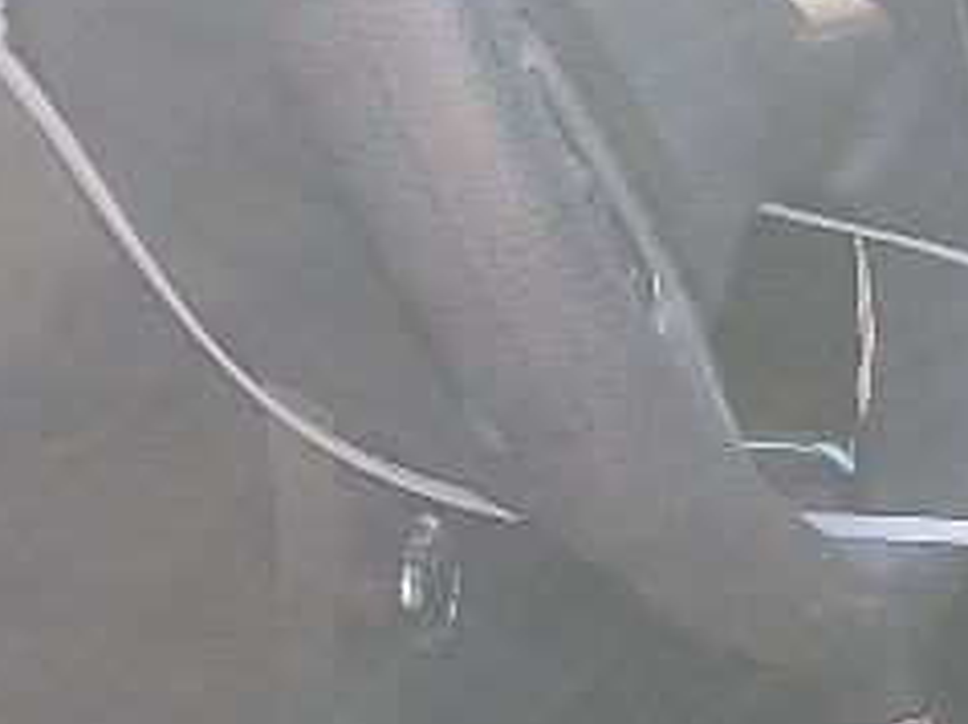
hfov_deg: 11.0
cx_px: 1277
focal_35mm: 175
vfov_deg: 8.4
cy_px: 659
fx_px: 4889
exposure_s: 1/244
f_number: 1.5
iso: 50
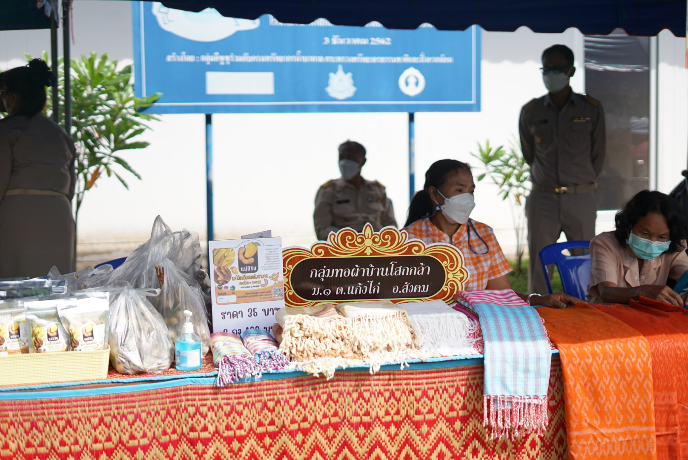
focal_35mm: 50
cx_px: 344
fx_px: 956
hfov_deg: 39.6
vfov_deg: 27.0
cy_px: 230
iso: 400
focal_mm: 50
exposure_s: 1/6400
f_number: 2
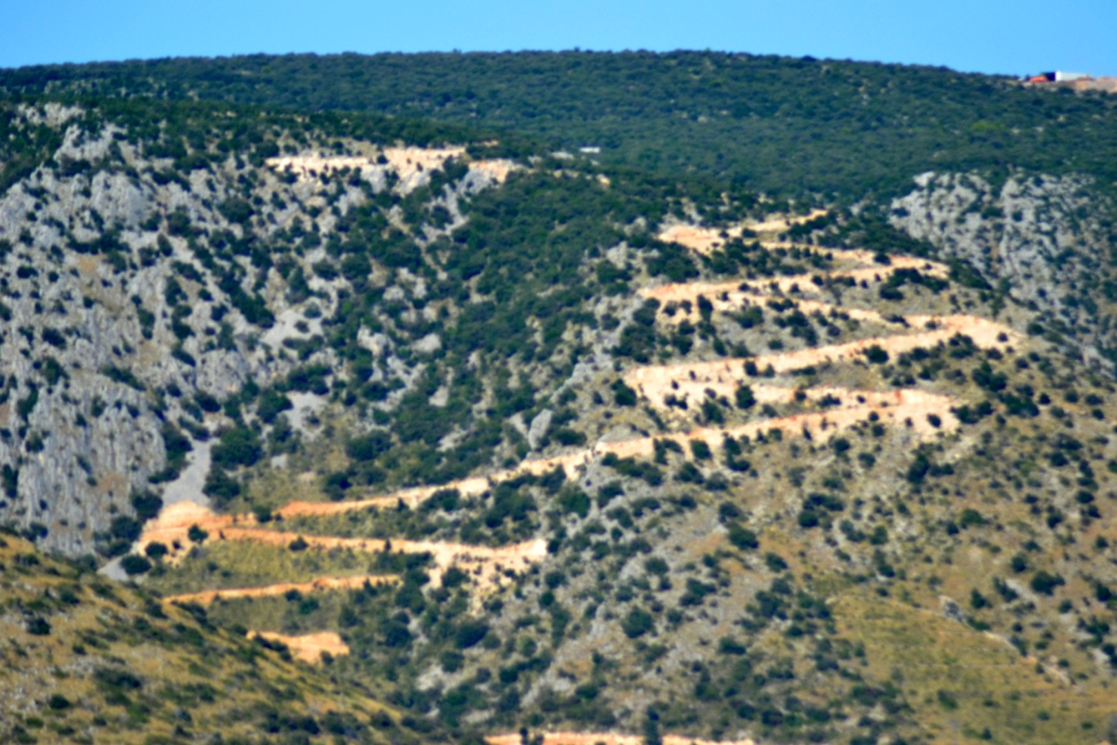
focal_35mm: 232
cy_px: 372
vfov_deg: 5.9
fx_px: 7215
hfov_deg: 8.9
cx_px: 558
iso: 400
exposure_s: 1/1600
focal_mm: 155
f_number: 5
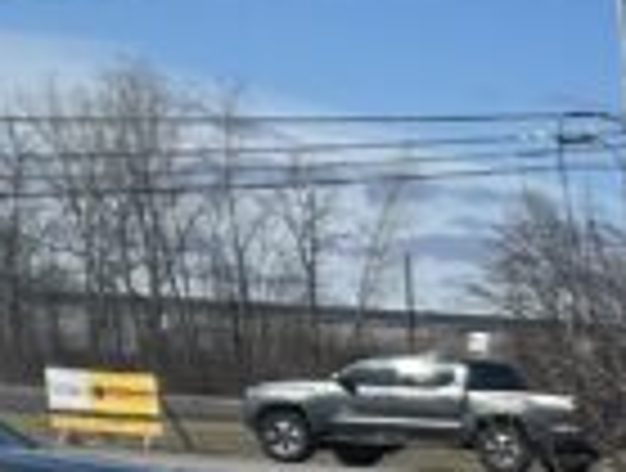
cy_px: 832
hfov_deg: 8.2
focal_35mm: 191
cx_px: 2112
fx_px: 3463
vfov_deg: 7.6
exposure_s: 1/3704
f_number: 1.5
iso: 50
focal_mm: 5.7
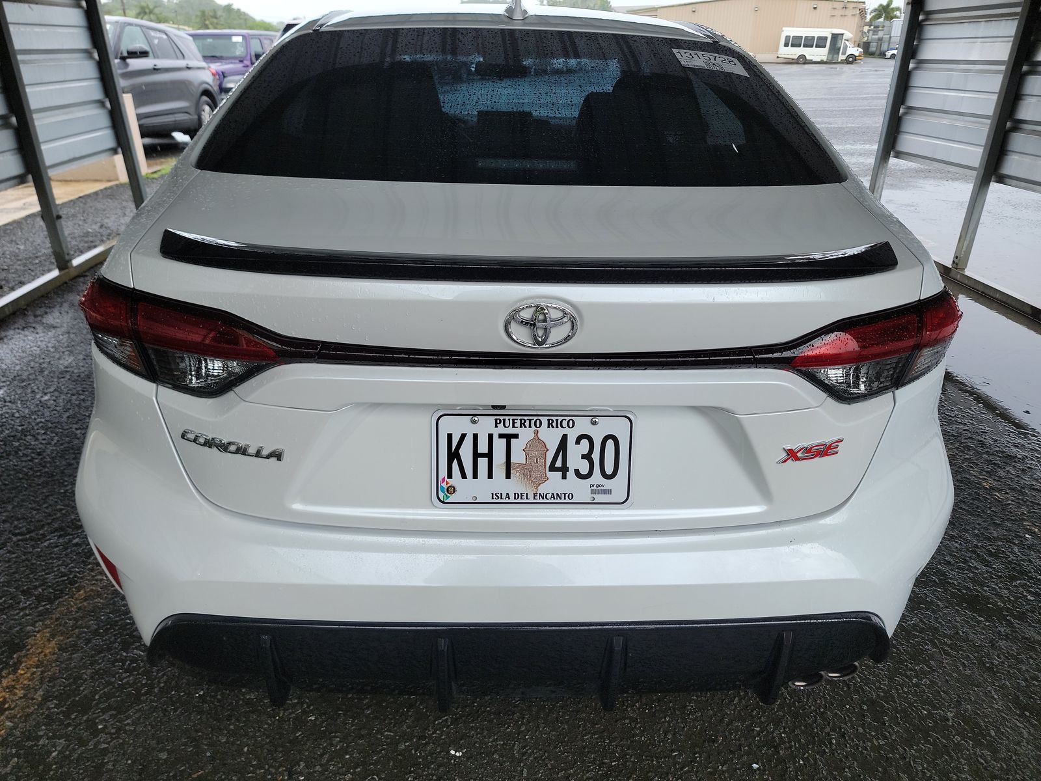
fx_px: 722
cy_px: 390
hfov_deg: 71.6
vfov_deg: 56.8
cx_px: 520
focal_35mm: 24
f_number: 1.8
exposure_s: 1/236
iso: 50
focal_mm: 6.7
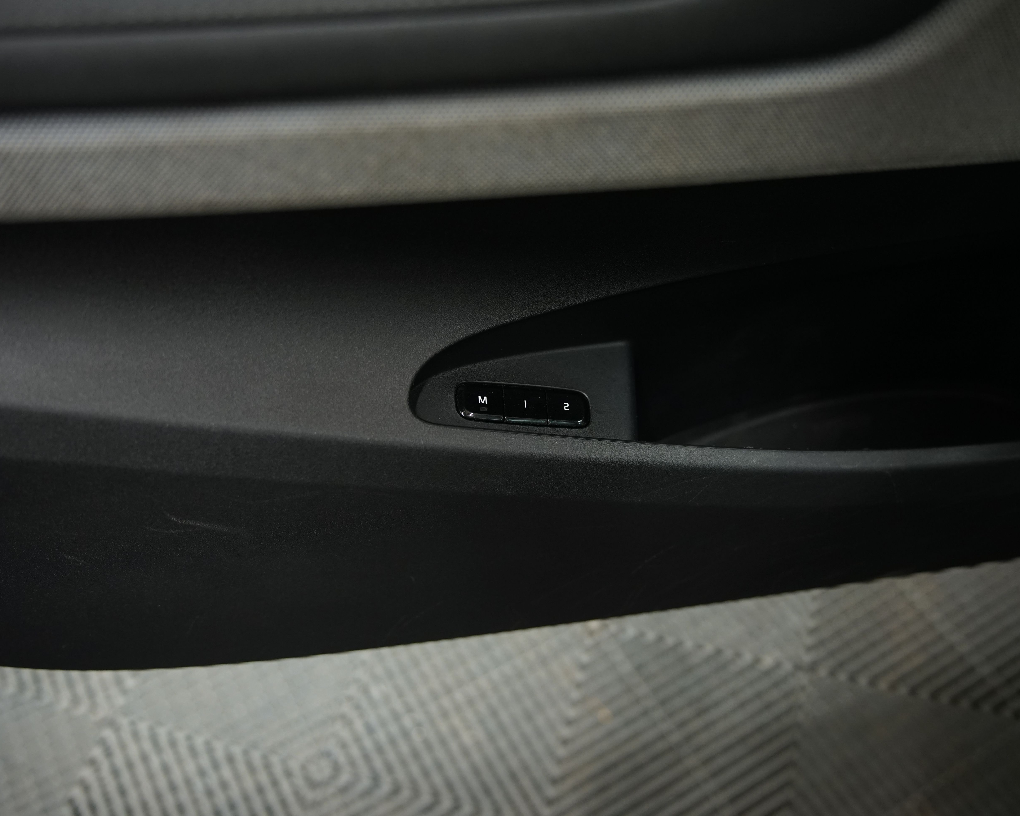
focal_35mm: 37
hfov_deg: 49.1
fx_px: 1117
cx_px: 530
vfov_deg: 40.1
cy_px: 398
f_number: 2.8
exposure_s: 1/40
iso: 1000
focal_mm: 32
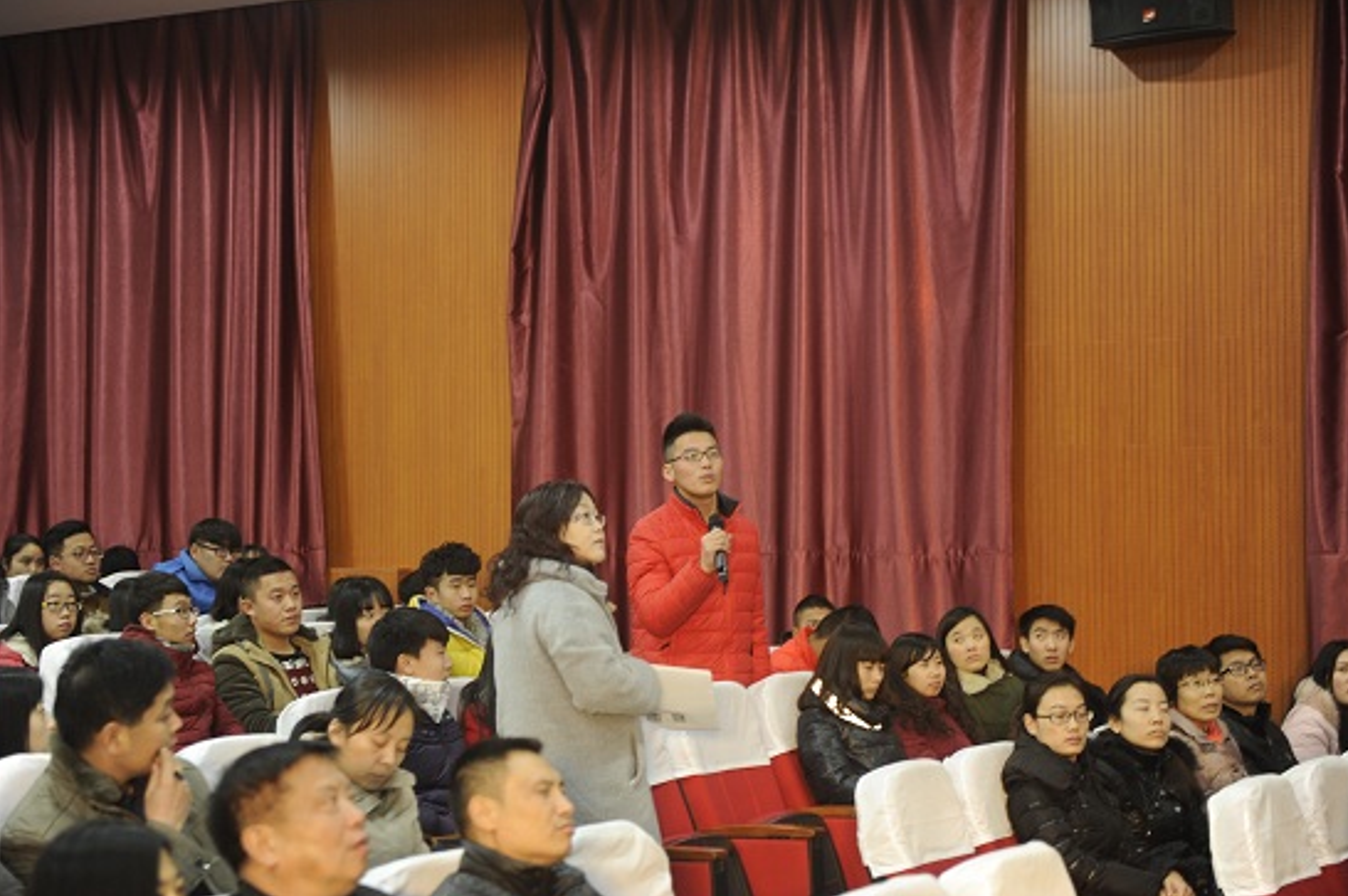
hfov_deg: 28.5
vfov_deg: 19.2
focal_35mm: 71
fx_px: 2656
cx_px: 681
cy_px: 444
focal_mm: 70
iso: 1000
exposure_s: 1/20
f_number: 2.8
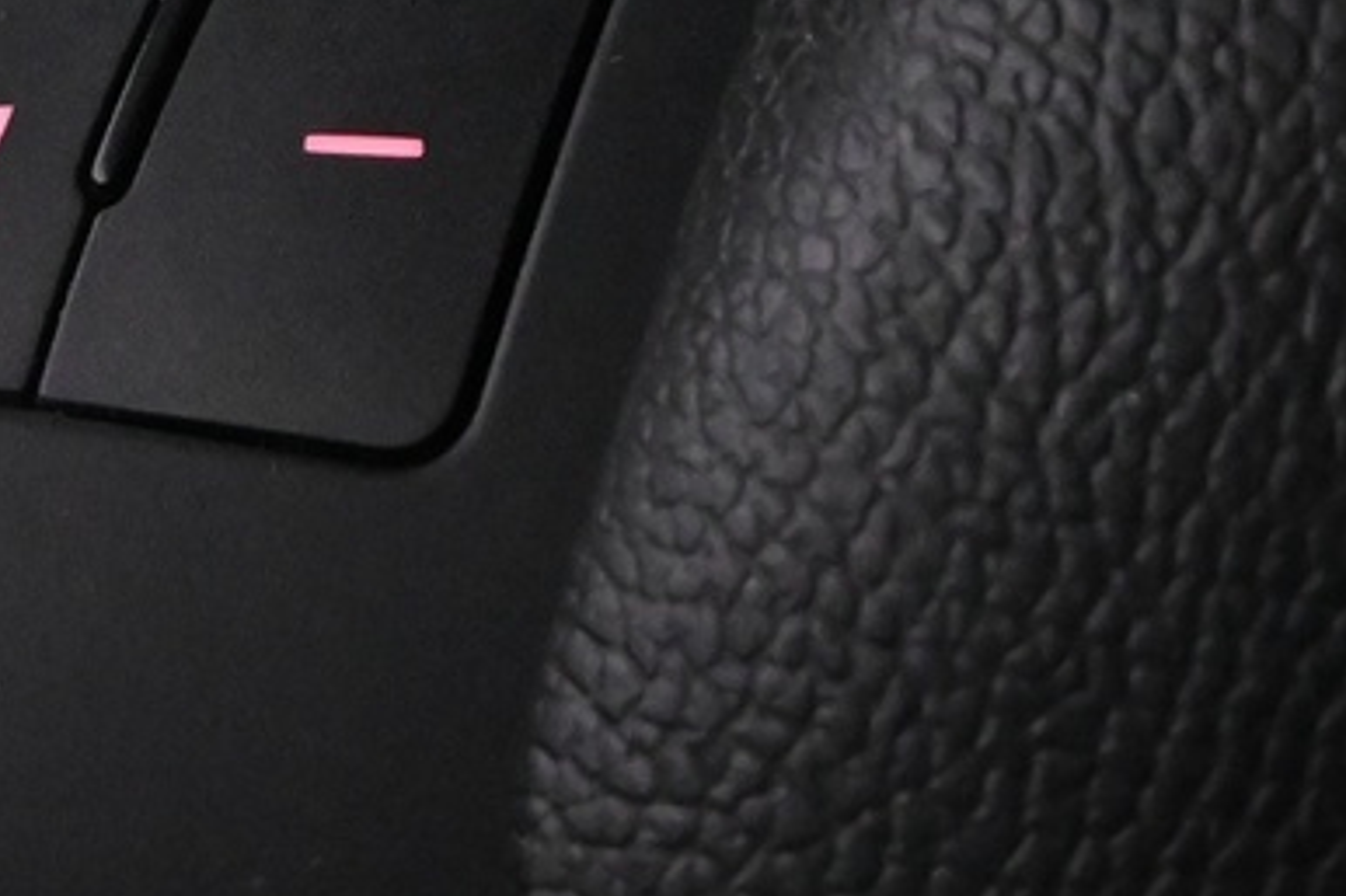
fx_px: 11772
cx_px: 216
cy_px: -91
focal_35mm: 315
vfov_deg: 4.4
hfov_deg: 6.5
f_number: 6.3
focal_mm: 50
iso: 5000
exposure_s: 1/125
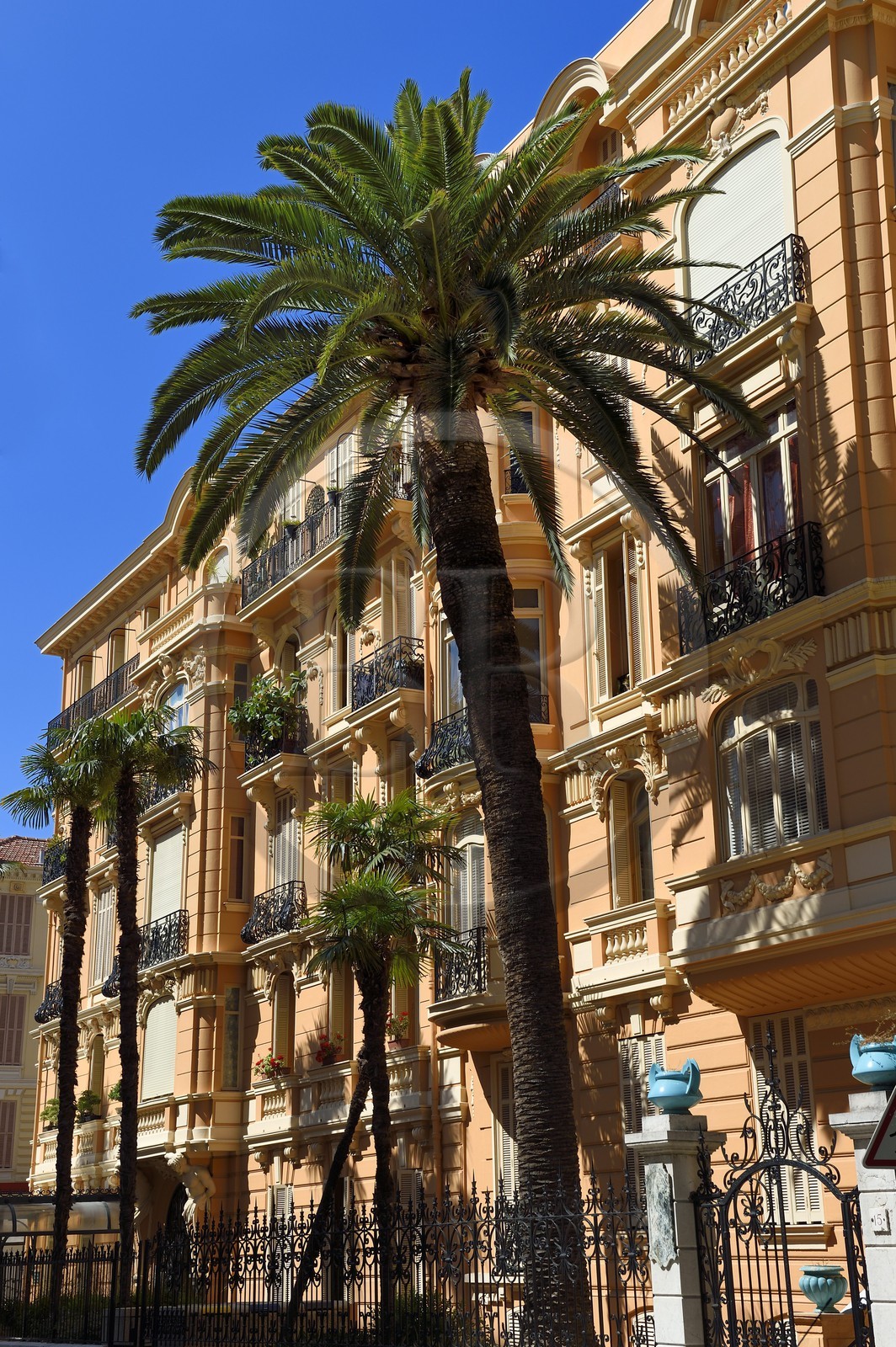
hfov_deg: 28.0
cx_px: 448
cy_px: 674
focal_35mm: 48
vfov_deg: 41.1
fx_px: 1795
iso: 200
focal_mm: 48
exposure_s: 1/250
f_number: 10
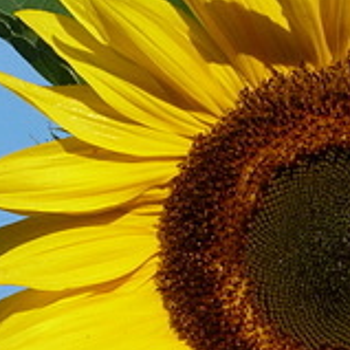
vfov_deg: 3.0
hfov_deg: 3.0
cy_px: 282
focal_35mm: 593
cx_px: 361
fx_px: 6783
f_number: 6.3
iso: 100
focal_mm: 30.1
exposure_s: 1/400
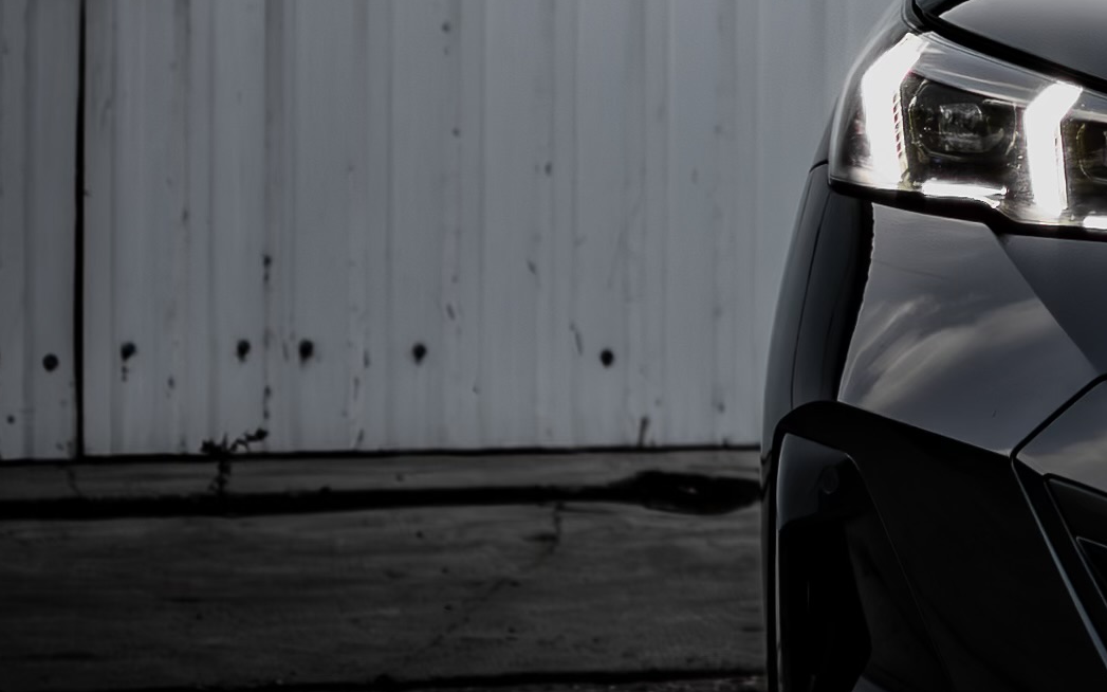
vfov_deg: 6.1
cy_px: 148
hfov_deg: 9.3
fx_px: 6456
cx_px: 2074
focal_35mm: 214
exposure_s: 1/2000
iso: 200
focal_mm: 35
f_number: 1.8
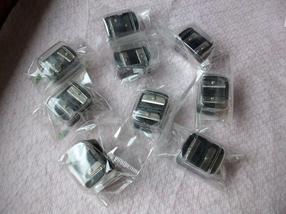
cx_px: 143
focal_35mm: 32
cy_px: 107
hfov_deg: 56.8
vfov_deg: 44.2
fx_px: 264
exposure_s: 1/40
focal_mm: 5.7
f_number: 2.9
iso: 179
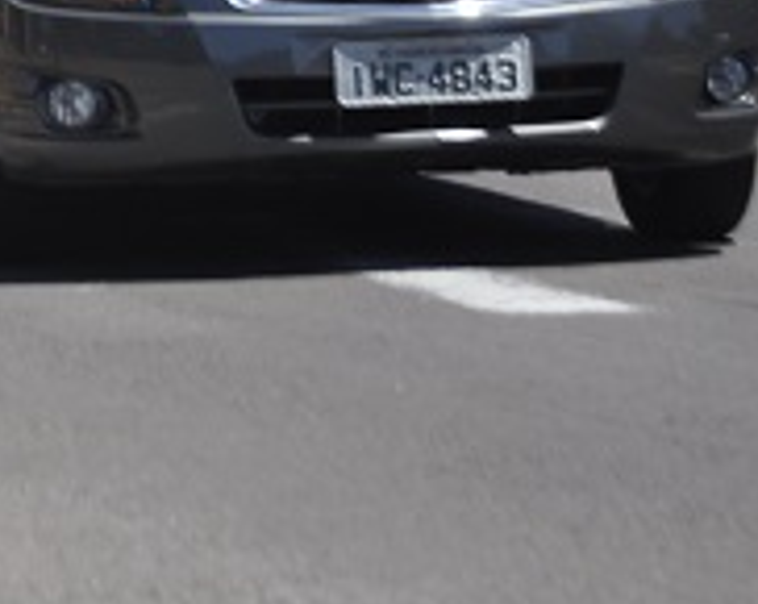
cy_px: -125
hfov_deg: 5.9
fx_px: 7279
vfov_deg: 4.7
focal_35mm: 325
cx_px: -287
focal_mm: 70
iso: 200
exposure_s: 1/800
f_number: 7.1
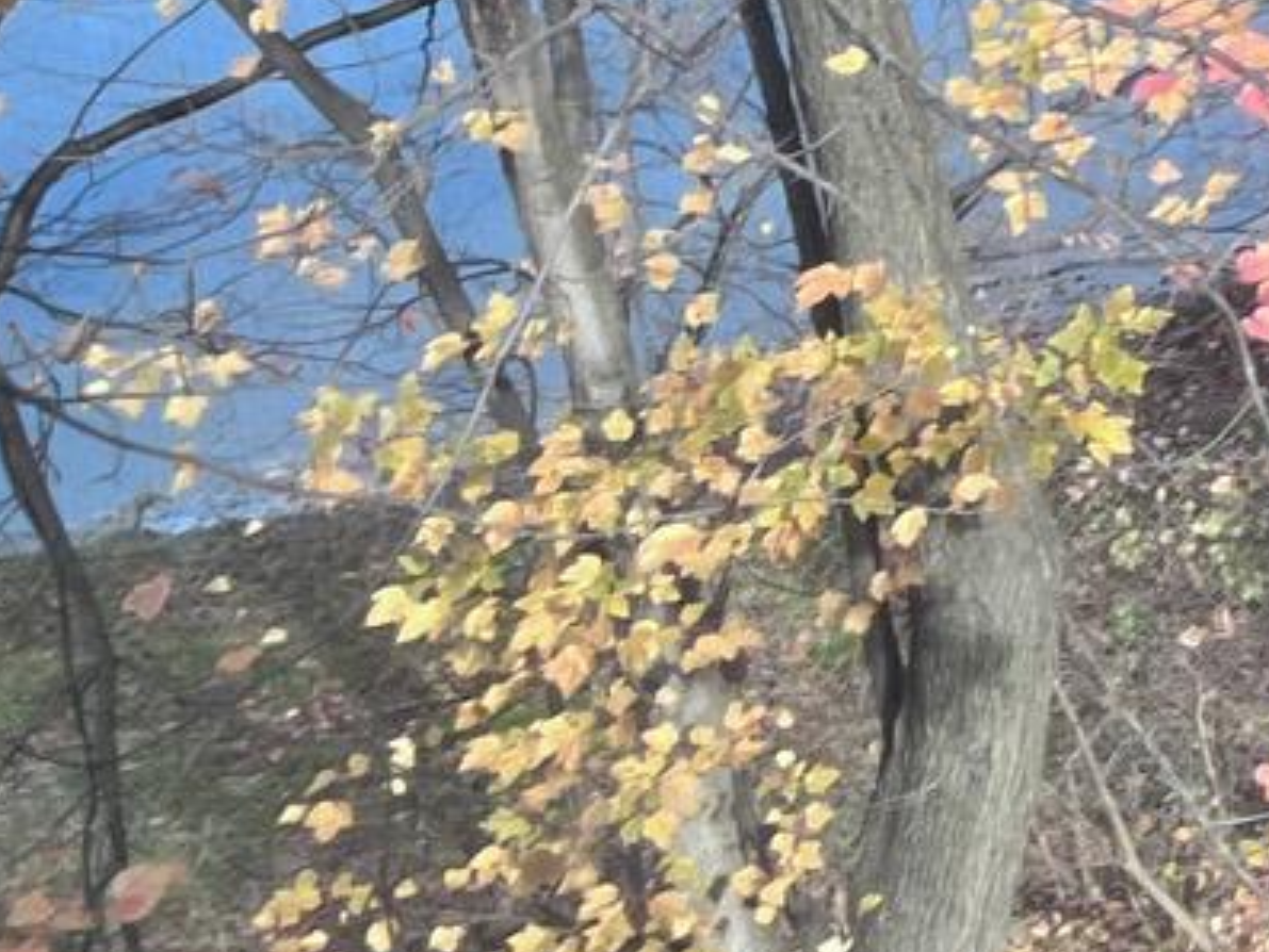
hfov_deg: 12.7
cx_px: 2589
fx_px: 4914
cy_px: -482
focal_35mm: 134
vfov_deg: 10.7
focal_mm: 5.1
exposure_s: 1/280
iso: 40
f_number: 1.6
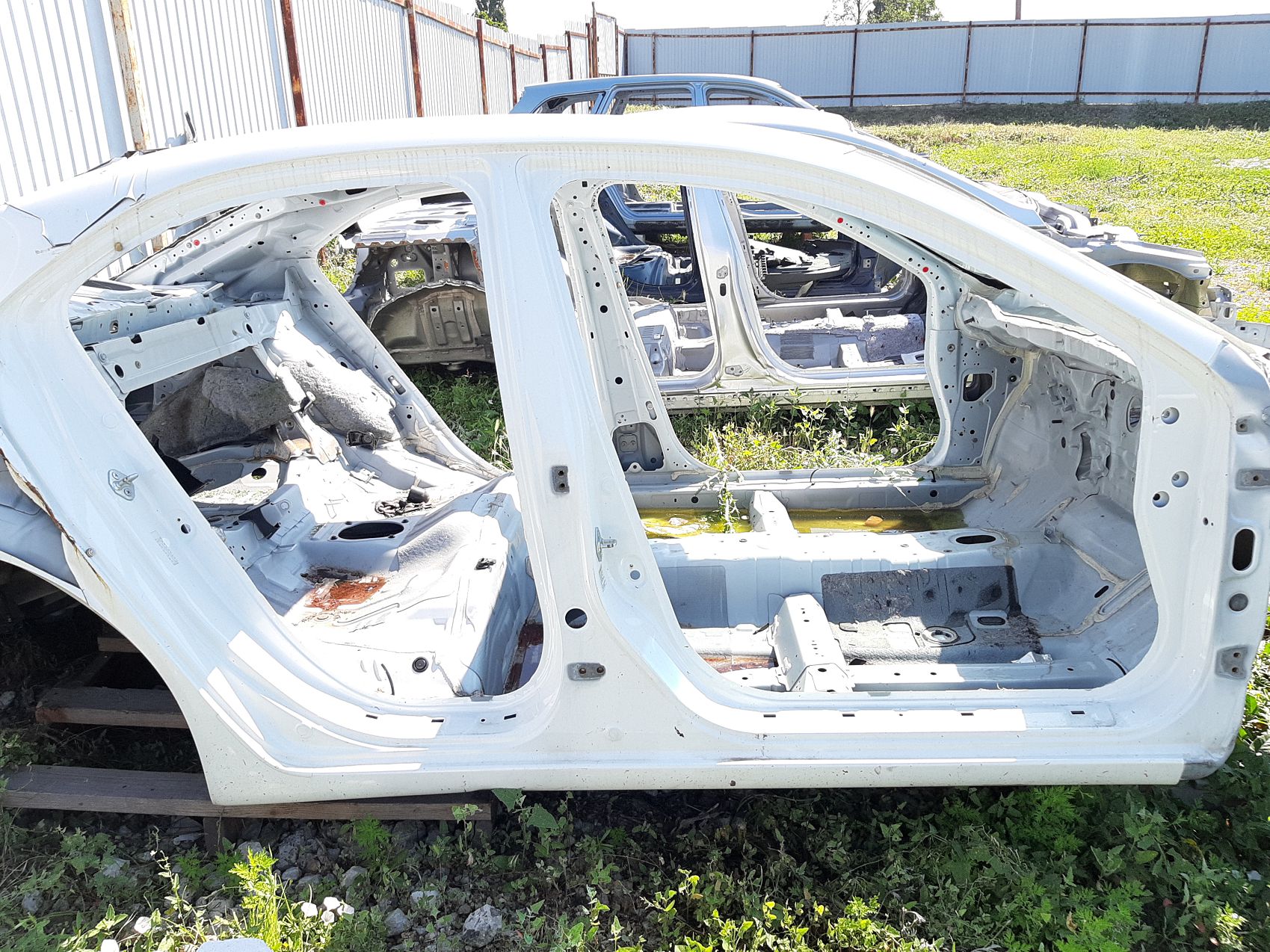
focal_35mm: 27
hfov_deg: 65.3
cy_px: 476
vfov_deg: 51.3
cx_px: 635
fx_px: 991
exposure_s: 1/780
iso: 40
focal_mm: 3.93
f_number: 1.7
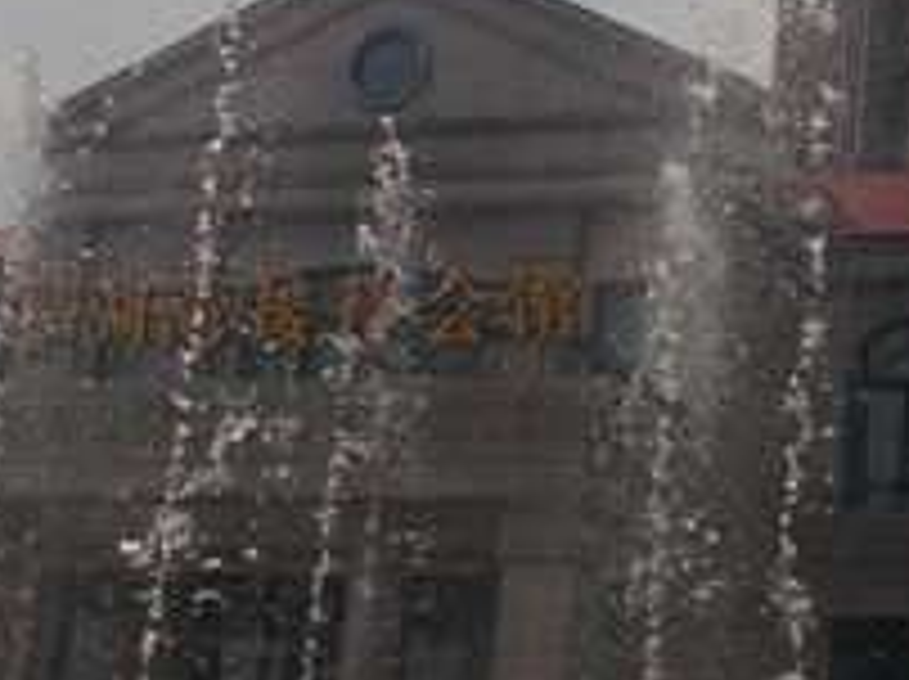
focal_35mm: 131
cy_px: 81
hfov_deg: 15.1
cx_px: 526
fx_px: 3436
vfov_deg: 11.2
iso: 50
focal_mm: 4.13
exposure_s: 1/6024
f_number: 2.4
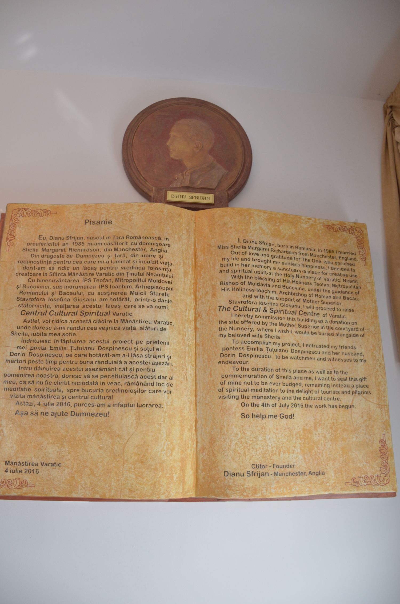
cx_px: 200
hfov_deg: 47.7
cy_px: 302
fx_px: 452
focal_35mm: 27
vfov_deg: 67.5
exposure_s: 1/200
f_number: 4
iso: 800
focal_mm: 18
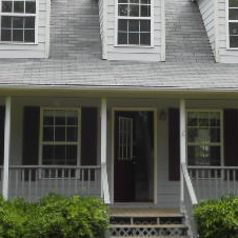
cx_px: 133
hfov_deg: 20.4
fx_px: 661
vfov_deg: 20.2
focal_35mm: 85
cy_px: 54
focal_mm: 6
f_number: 3.9
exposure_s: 1/250
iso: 80
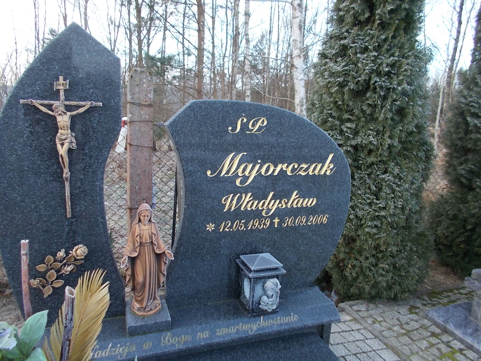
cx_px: 240
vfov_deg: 53.1
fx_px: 361
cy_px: 180
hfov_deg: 67.3
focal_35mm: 26
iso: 80
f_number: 3.2
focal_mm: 4.6
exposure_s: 1/60
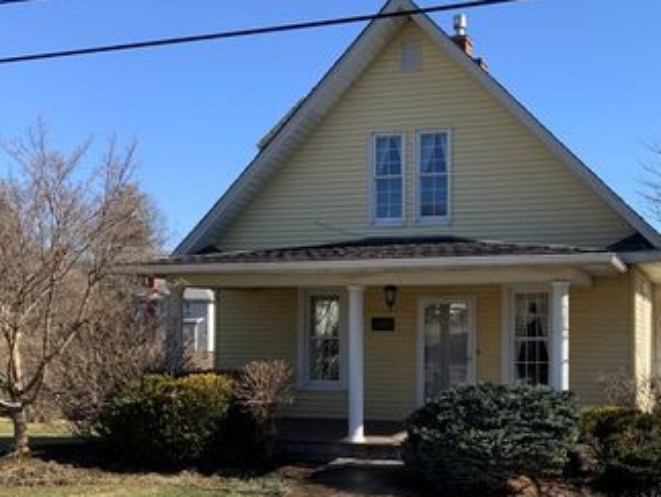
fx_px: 860
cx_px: 443
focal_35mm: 45
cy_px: 315
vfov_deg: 32.1
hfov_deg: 41.5
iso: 16
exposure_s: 1/1121
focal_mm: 3
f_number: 1.8
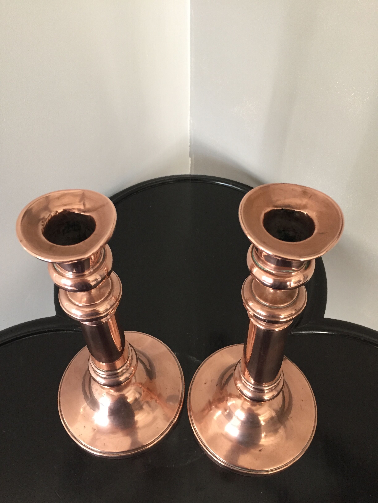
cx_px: 189
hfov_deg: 48.2
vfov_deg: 61.7
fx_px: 422
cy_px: 252
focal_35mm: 29
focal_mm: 4.15
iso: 200
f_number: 2.2
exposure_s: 1/33
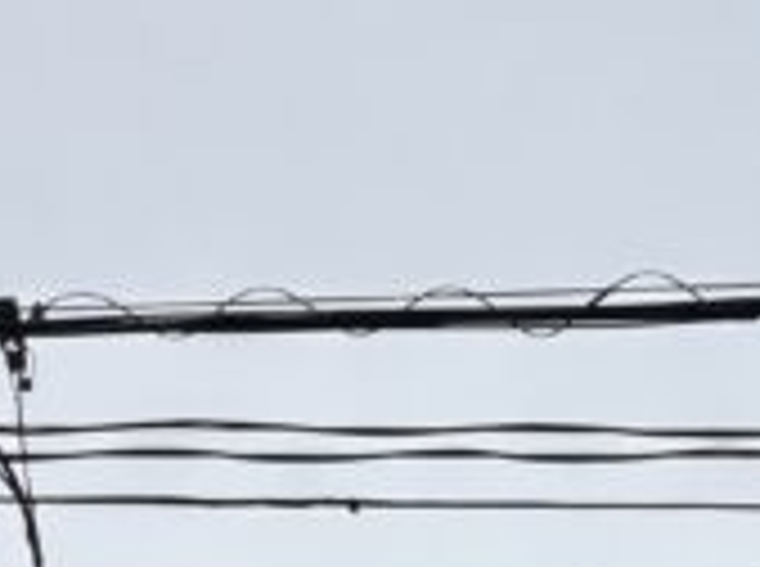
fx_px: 3462
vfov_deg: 8.2
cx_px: 823
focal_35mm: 158
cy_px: 1570
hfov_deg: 12.3
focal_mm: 5.96
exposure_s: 1/1587
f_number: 1.6
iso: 50
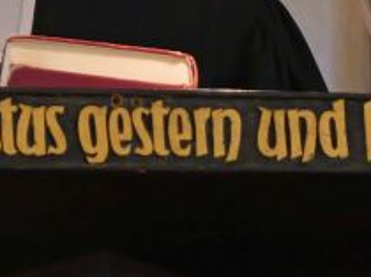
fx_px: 6123
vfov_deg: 2.6
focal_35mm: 572
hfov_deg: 3.5
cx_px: -124
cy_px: -6
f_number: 4
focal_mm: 60
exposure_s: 1/125
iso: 3200
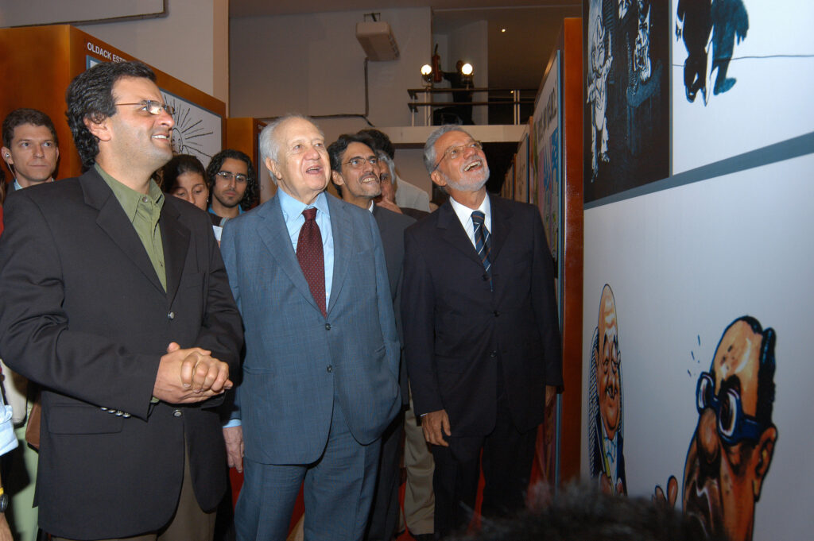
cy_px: 270
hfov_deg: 67.4
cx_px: 407
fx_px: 610
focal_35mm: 27
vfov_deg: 47.9
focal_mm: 18
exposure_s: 1/50
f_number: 5.6
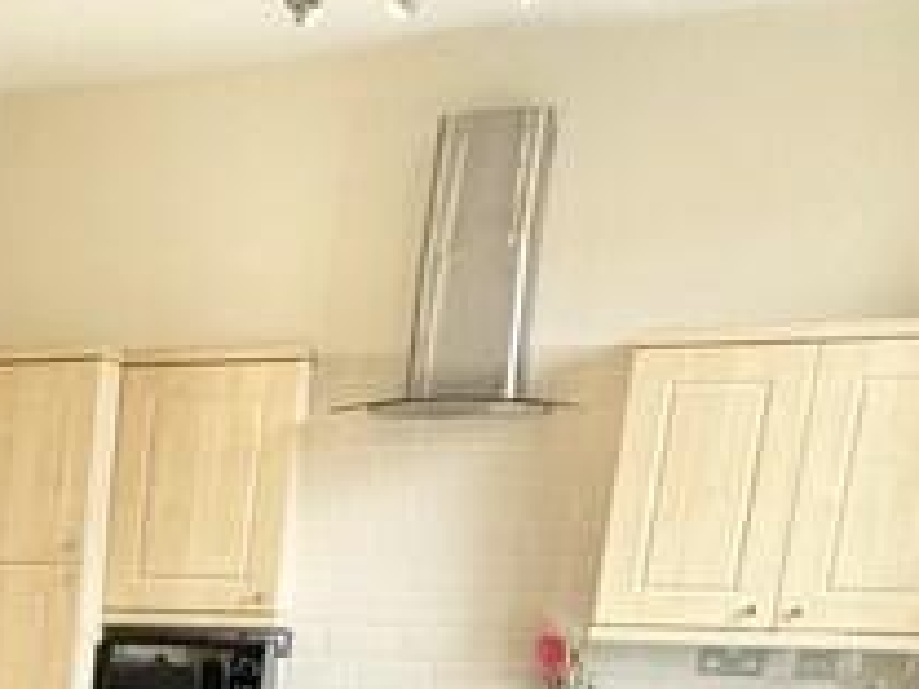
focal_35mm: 69
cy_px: 945
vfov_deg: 19.3
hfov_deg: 22.0
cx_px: -552
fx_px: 1832
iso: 80
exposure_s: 1/99
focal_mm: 2.22
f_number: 2.2
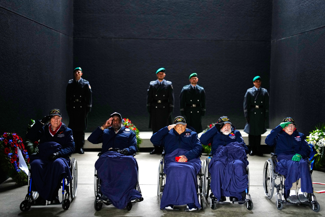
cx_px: 162
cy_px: 108
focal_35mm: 50
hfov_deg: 39.6
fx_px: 451
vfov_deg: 27.0
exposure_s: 1/160
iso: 800
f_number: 1.2
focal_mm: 50
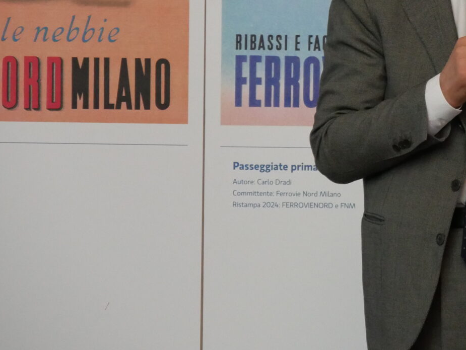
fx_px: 5011
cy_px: -8
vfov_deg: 4.0
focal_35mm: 372
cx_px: 496
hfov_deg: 5.3
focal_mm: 84
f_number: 5.4
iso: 3200
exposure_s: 1/200
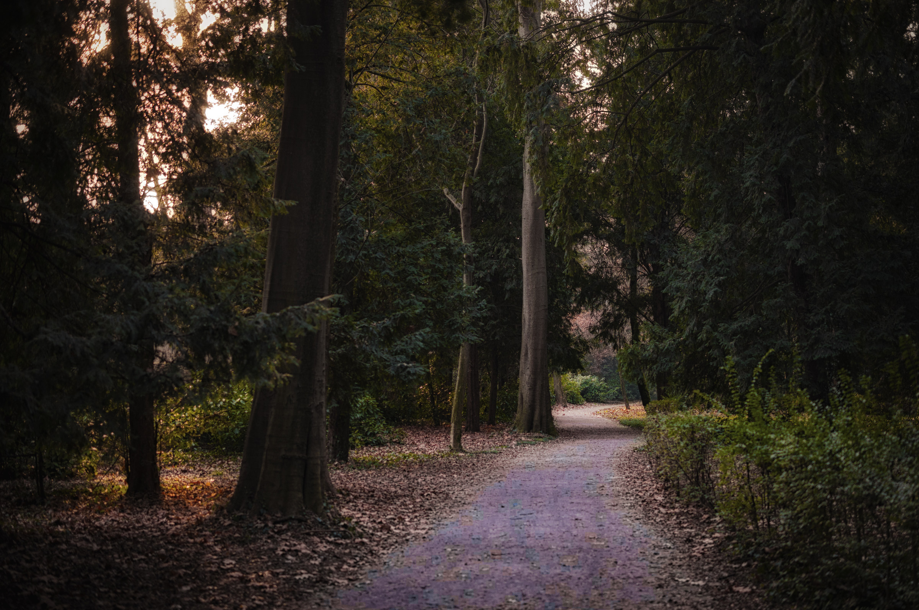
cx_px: 460
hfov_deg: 33.4
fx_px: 1530
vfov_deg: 22.6
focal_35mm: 60
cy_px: 305
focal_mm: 40
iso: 320
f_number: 2.8
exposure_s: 1/100
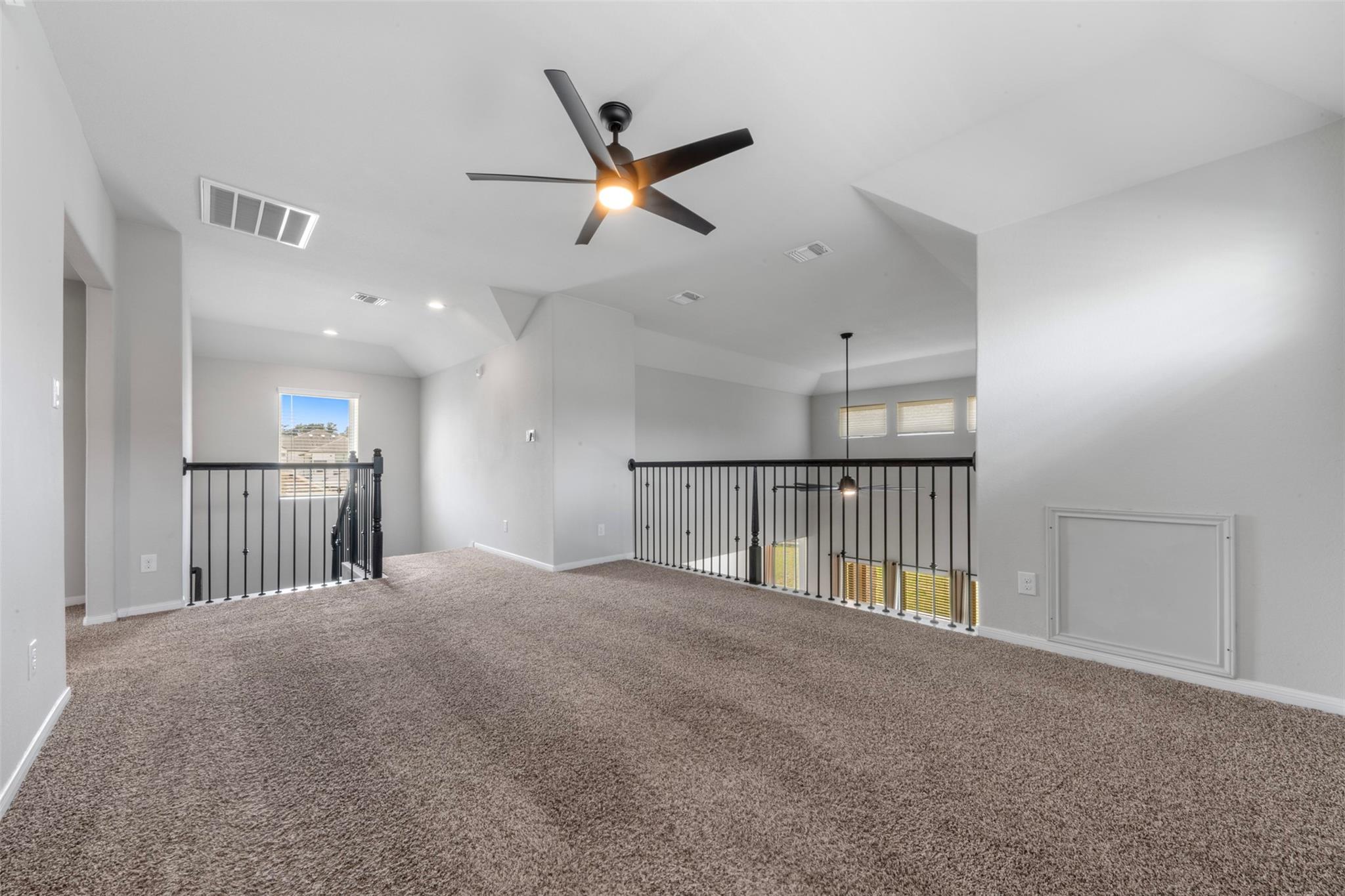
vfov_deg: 90.0
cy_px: 448
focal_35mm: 12
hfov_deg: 112.6
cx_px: 672
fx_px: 448
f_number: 8
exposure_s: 5
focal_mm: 12
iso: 250
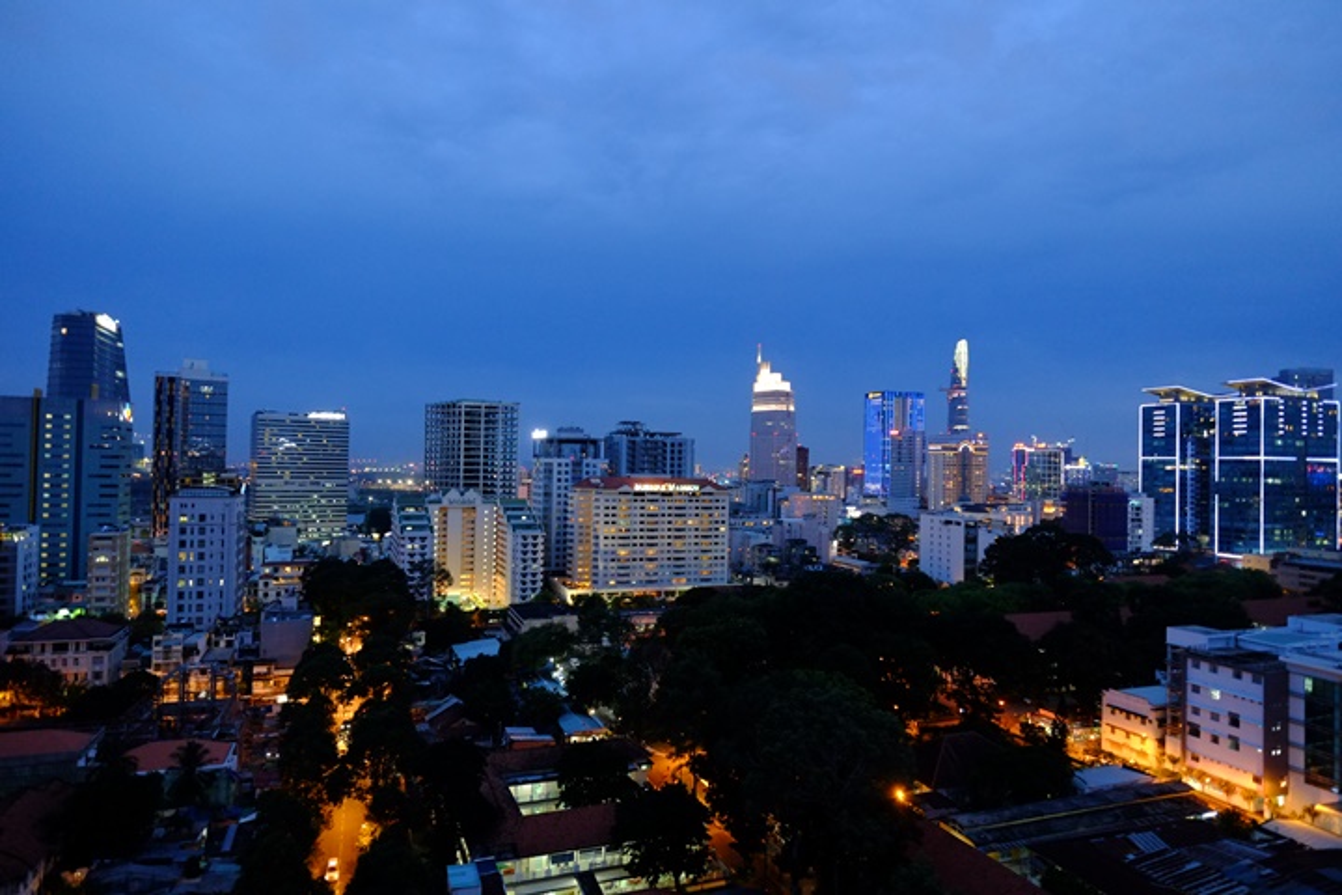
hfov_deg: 81.2
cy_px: 448
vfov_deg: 59.5
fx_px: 783
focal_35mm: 21
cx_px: 671
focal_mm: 14
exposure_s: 1/13
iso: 1600
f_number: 2.8
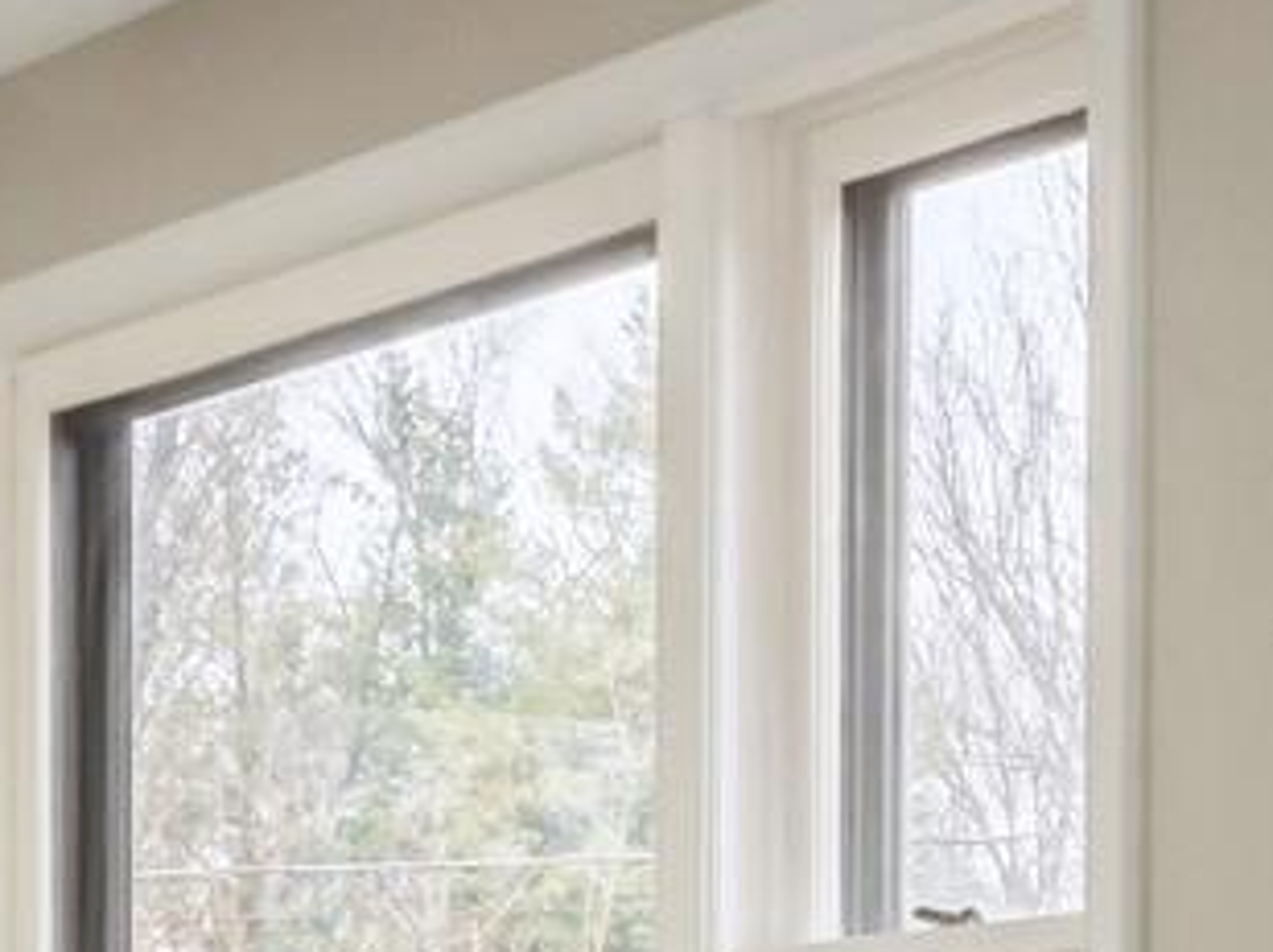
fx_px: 5363
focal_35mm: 146
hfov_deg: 13.5
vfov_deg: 9.9
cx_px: 478
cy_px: 1372
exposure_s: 1/2
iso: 200
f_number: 18
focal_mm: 11
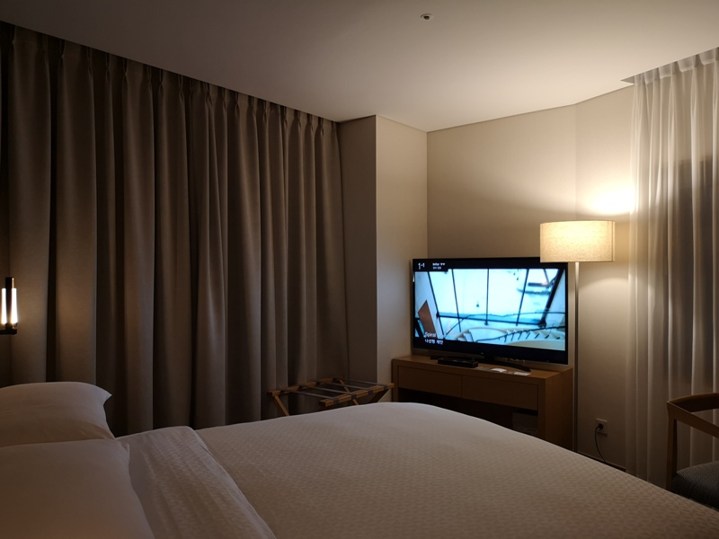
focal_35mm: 27
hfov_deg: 65.3
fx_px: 561
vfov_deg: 51.4
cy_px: 270
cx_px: 360
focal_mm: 3.95
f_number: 1.8
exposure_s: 1/60
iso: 160
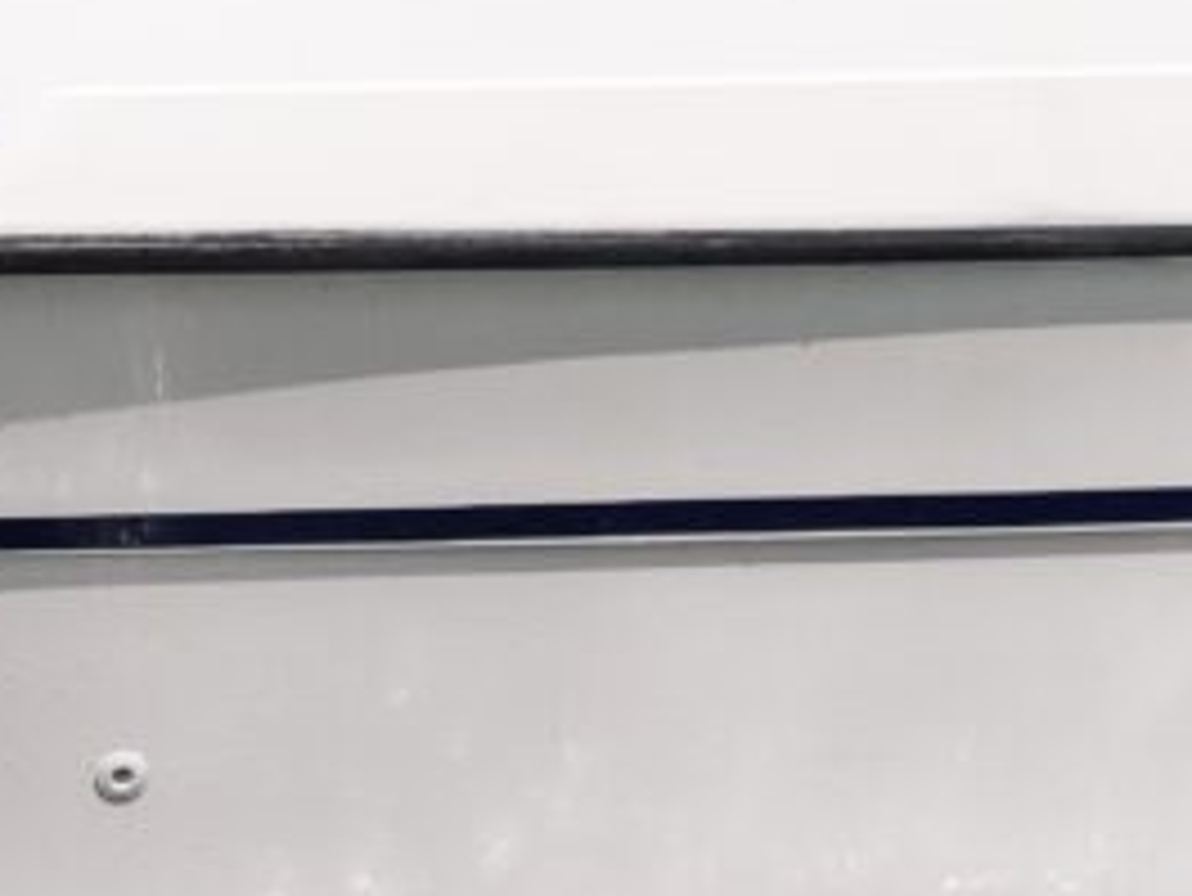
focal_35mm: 181
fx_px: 6236
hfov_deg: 10.9
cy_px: -149
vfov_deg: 8.1
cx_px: 976
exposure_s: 1/1000
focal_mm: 8.67
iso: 180
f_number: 1.8
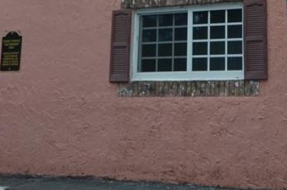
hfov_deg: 19.9
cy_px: -144
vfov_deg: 12.6
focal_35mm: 99
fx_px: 788
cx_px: 295
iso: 200
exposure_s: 1/200
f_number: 7.1
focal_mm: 14
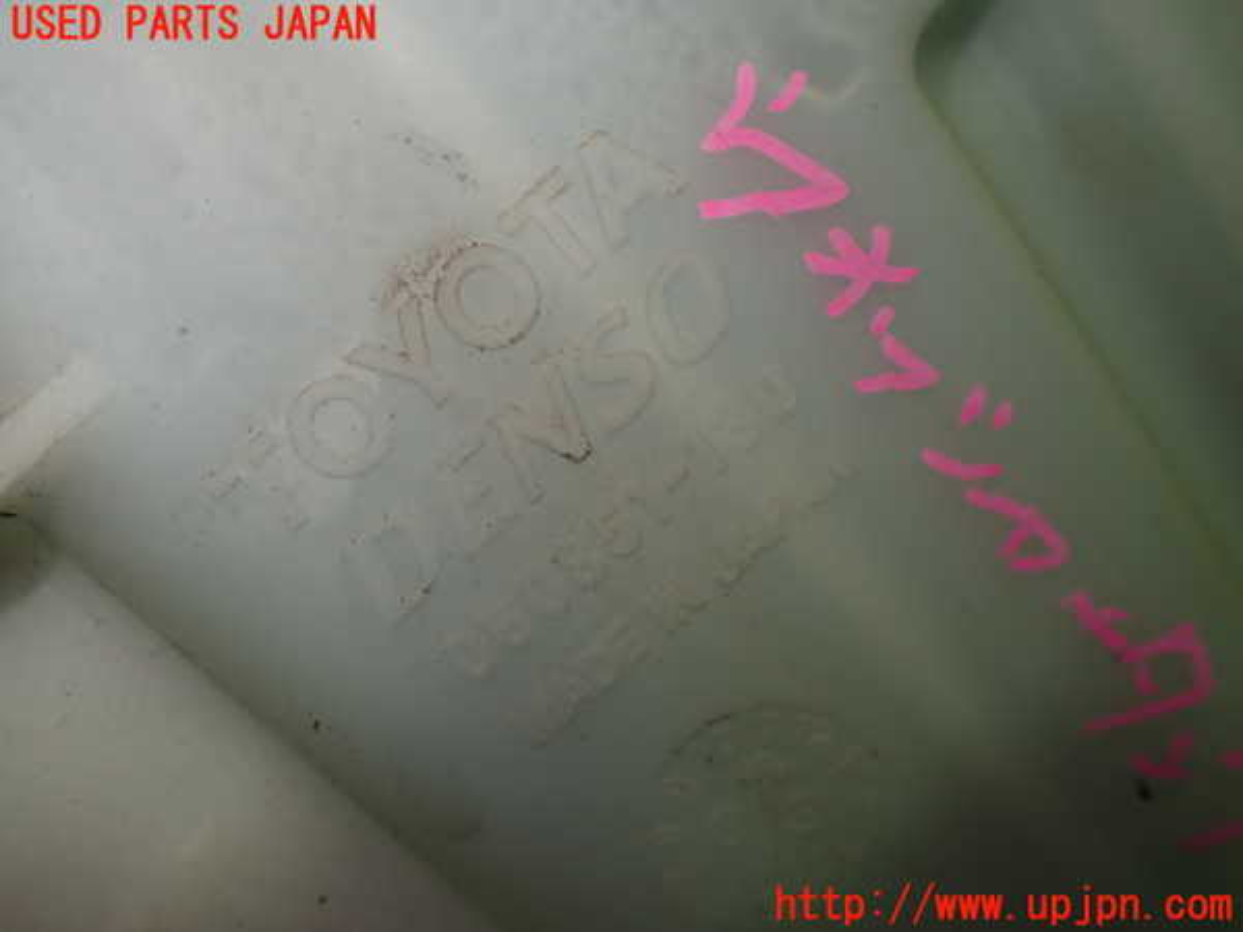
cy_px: 466
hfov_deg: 56.8
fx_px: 1149
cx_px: 622
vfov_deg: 44.2
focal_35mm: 32
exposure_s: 1/125
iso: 100
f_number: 2.4
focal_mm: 5.79
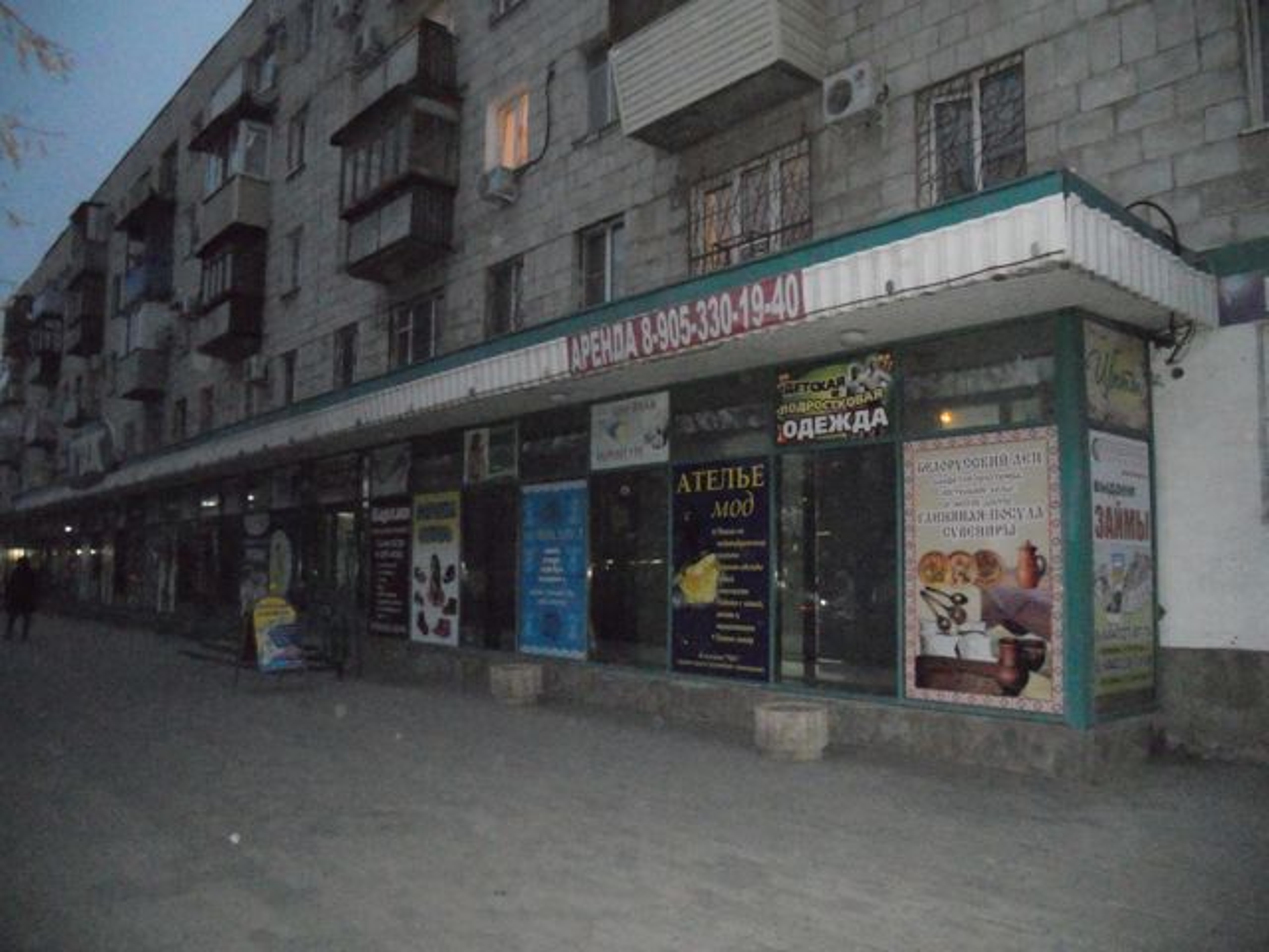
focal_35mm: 27
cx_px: 634
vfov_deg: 51.4
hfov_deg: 65.3
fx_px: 990
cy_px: 476
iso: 1600
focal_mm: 4.9
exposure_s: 1/25
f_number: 3.2
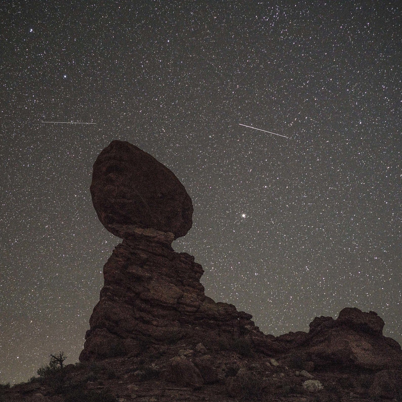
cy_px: 201
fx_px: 420
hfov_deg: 51.1
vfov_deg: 51.1
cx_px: 186
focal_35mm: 32
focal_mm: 25
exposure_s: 20
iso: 1000
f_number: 2.8
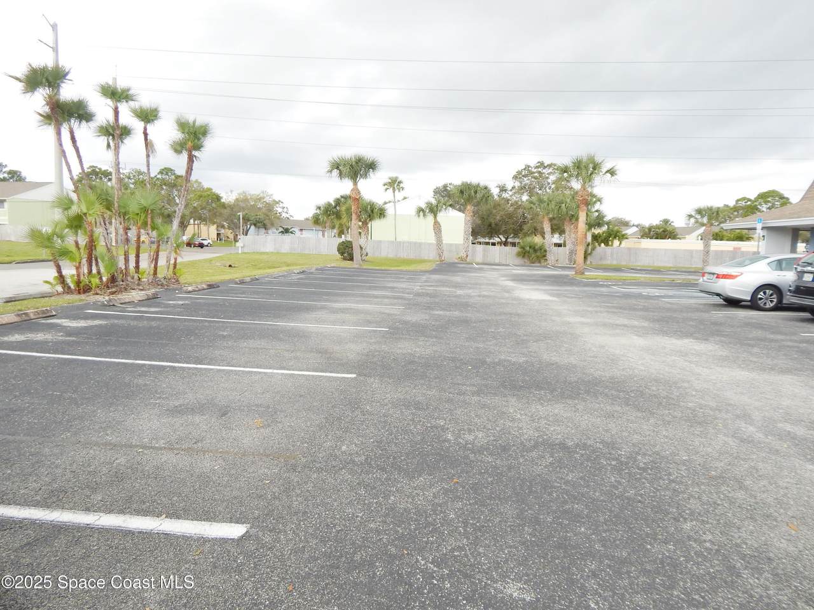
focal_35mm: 22
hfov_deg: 76.4
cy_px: 305
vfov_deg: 61.1
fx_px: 517
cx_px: 407
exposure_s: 1/400
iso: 125
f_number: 3
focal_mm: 4
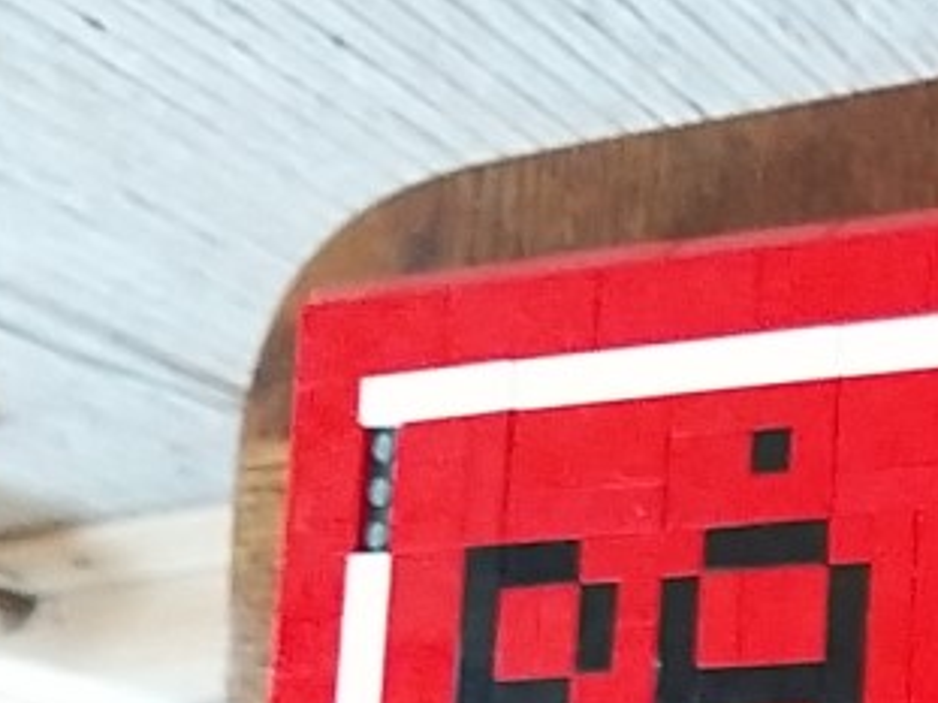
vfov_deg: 15.2
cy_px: 1077
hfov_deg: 19.0
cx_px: 1454
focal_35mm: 89
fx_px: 2411
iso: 640
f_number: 1.7
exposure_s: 1/20
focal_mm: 3.93
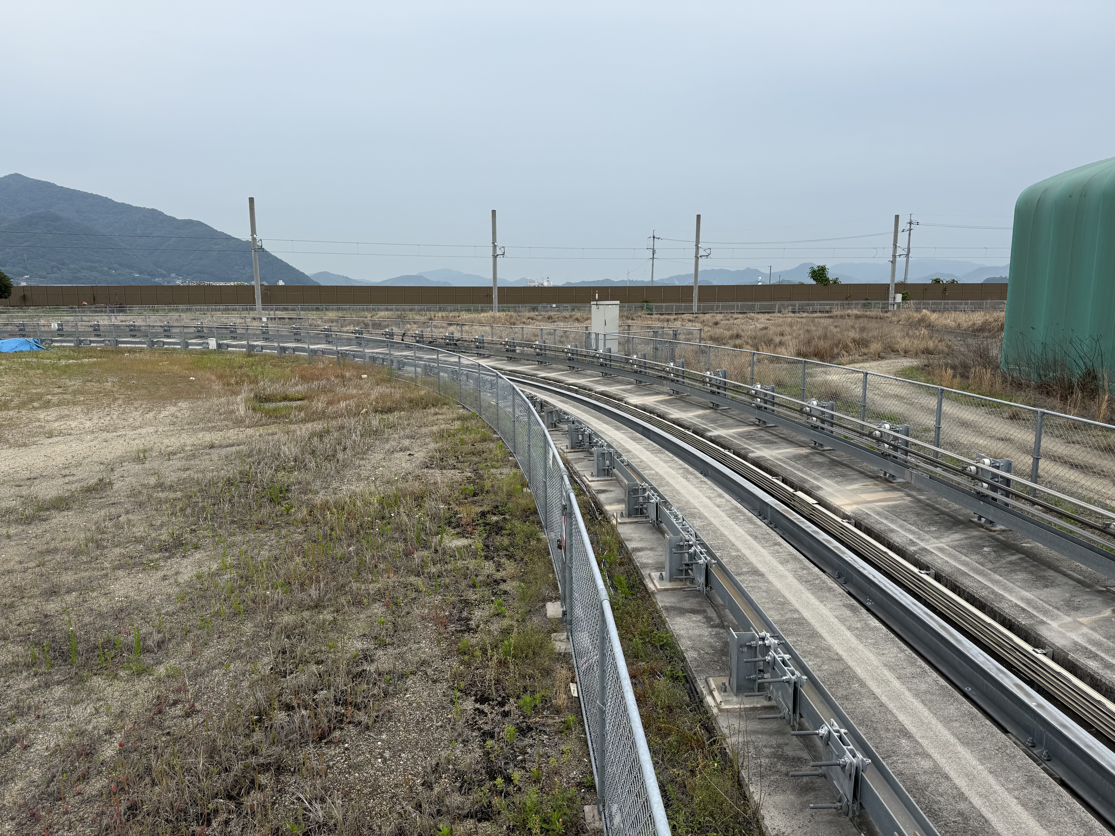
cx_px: 558
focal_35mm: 24
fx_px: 773
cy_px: 418
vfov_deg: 56.8
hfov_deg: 71.6
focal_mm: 6.76
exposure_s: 1/3953
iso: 80
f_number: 1.78
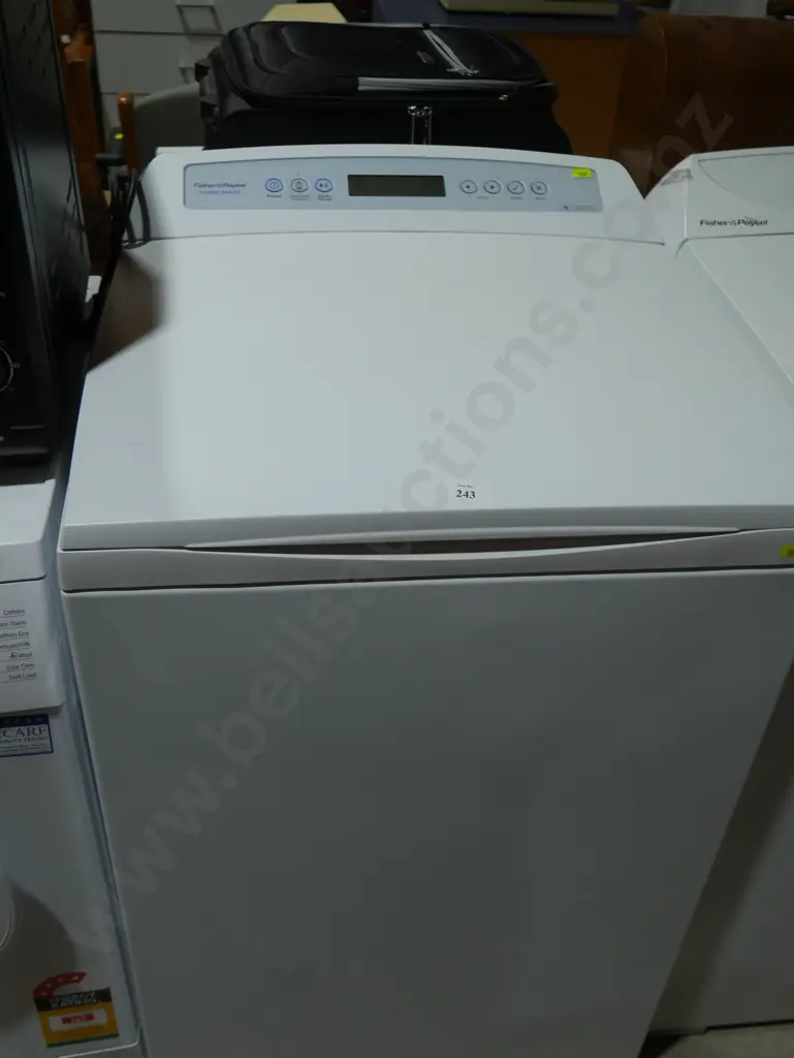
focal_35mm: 34
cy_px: 529
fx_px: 1039
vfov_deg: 53.9
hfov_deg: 41.8
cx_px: 397
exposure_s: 1/160
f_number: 4.5
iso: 200
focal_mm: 17
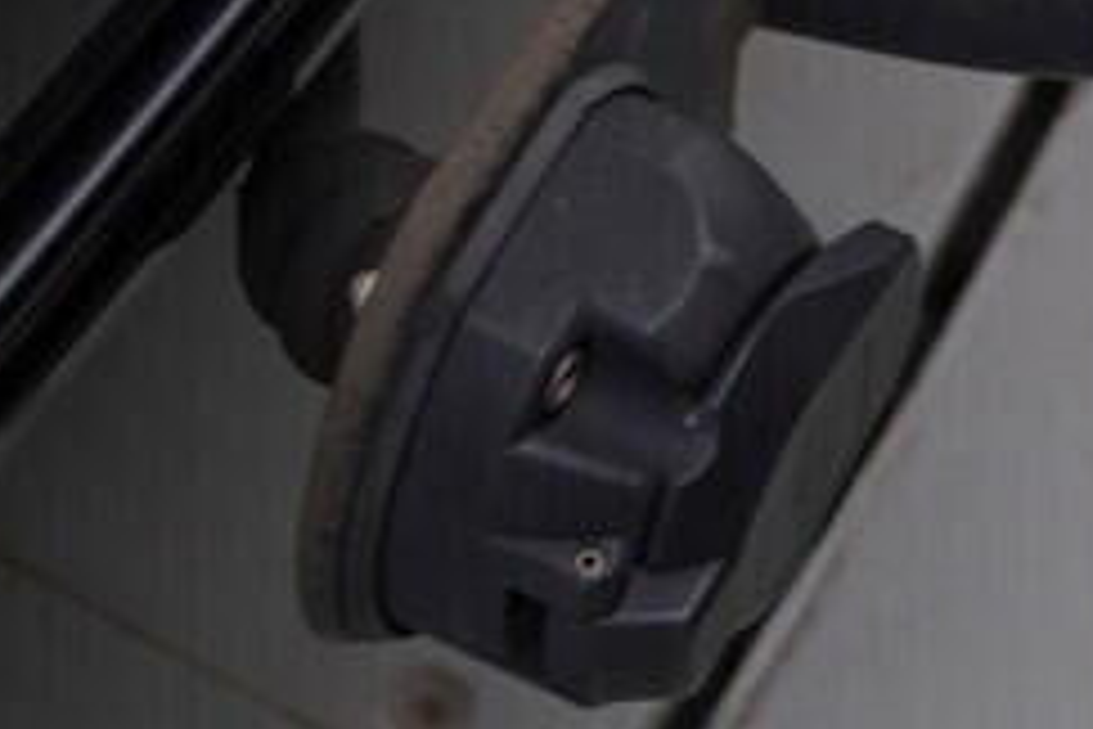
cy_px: -353
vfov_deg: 8.8
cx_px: 936
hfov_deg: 13.4
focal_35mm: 152
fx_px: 4615
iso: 125
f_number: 3.5
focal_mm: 24
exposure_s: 1/60
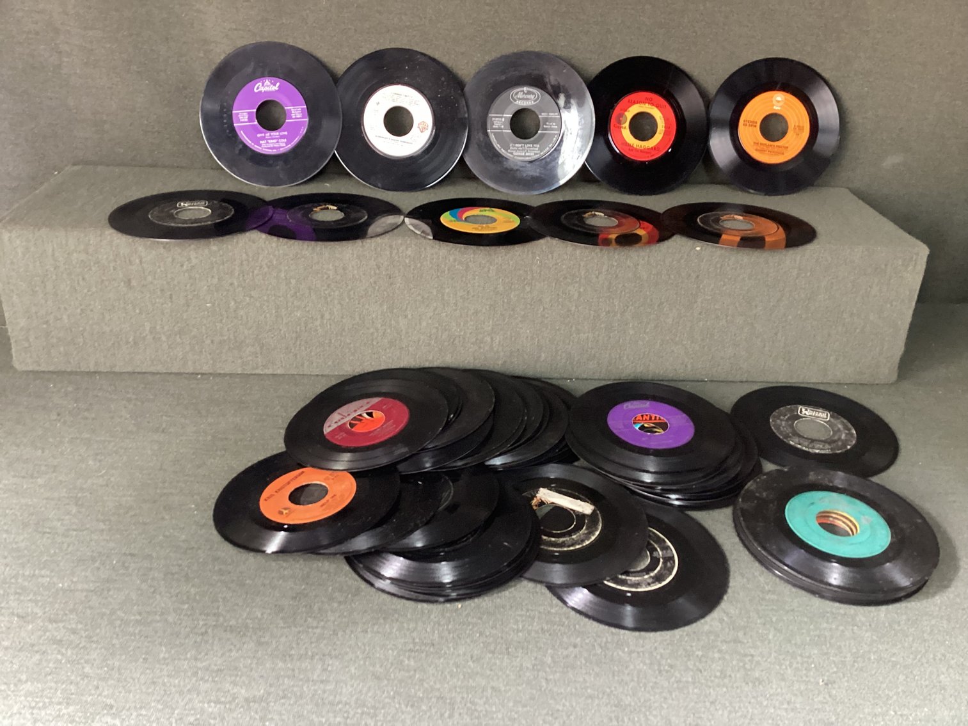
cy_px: 363
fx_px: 867
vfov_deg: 45.4
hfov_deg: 58.3
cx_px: 484
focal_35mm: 31
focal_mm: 3.3
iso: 500
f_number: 2.4
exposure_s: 1/30
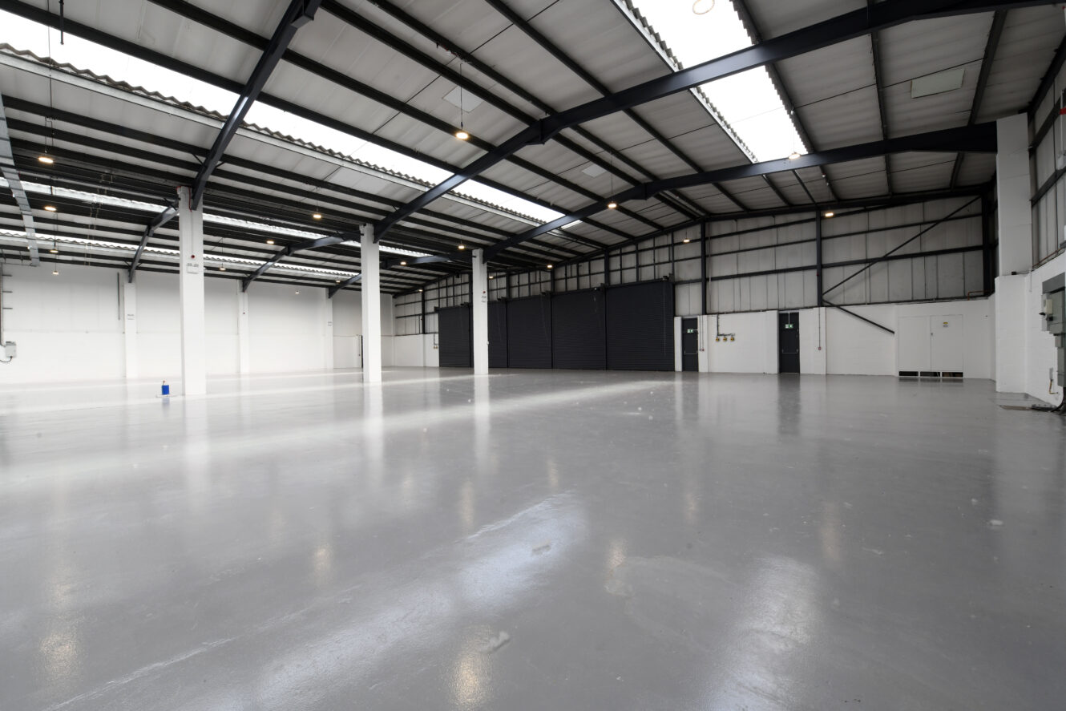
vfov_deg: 81.2
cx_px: 533
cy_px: 356
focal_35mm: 14
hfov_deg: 104.2
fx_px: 415
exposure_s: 1/40
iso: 400
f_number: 13
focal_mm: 14
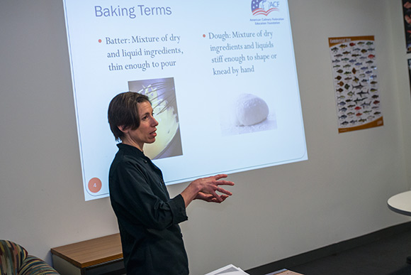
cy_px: 138
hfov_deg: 50.7
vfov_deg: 35.1
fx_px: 434
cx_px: 206
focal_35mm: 38
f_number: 4
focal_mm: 38
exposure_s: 1/180
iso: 800
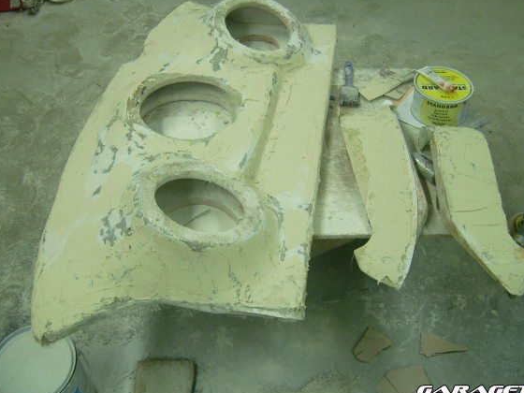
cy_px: 175
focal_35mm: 40
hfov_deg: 46.8
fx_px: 606
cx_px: 278
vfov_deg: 35.9
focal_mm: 5.95
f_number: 2.8
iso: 50
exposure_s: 1/38
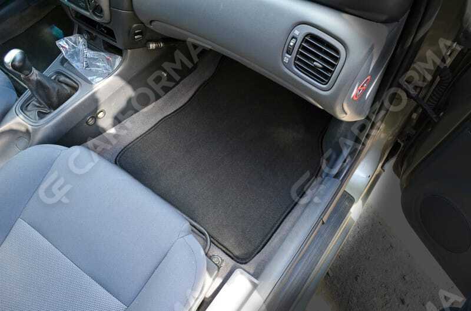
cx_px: 236
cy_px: 156
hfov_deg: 67.5
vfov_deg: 47.7
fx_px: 352
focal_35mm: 27
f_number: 8
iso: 400
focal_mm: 18
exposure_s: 1/20
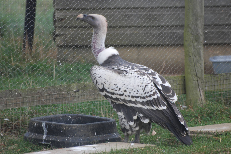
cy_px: 77
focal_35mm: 450
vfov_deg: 3.1
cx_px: 116
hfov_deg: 4.6
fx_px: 2891
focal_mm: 300
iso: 400
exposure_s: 1/400
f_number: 5.6
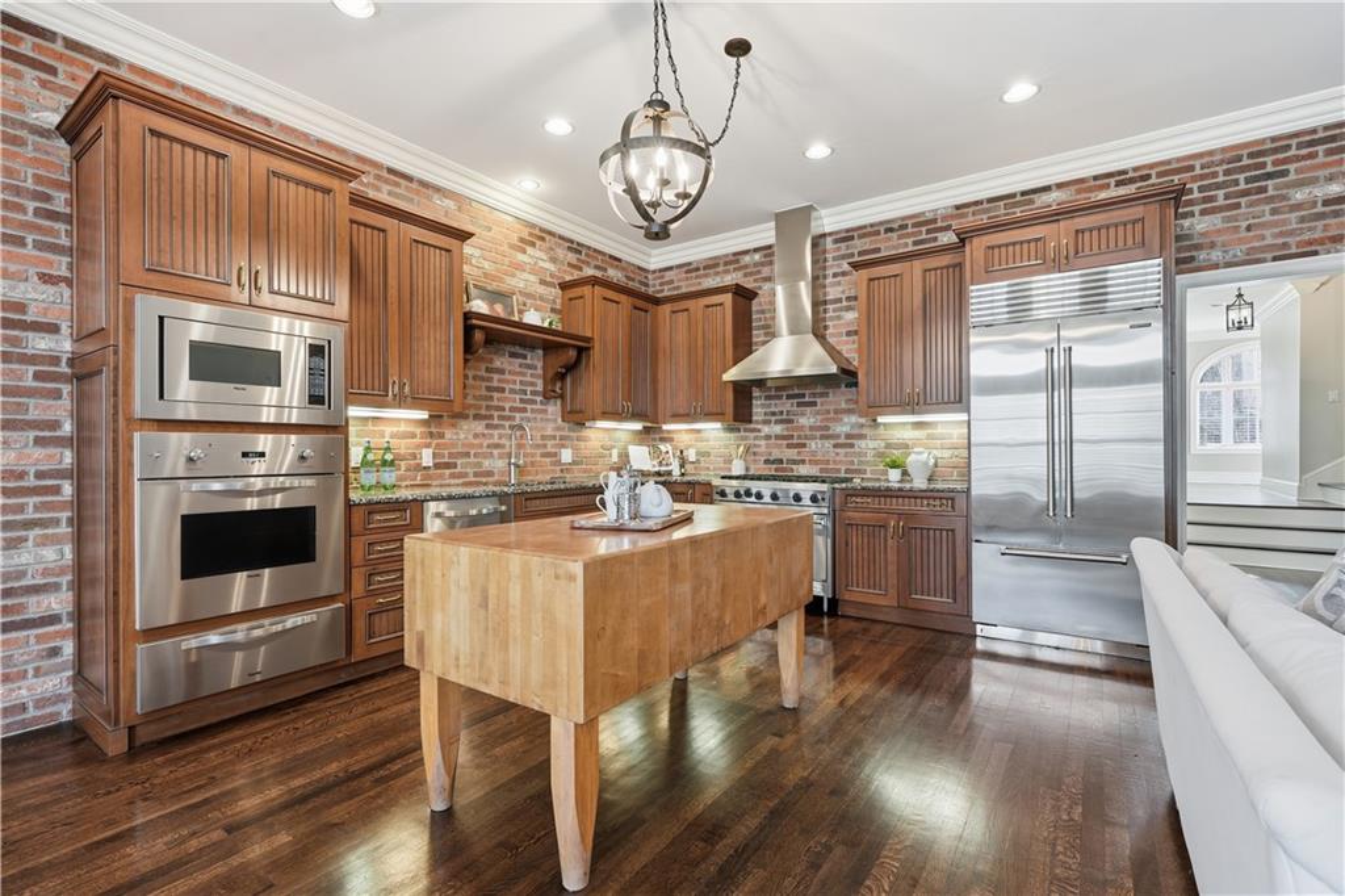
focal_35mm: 16
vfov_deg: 73.7
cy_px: 448
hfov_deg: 96.8
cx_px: 672
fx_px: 598
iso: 400
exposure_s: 1/25
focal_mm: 16
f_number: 9
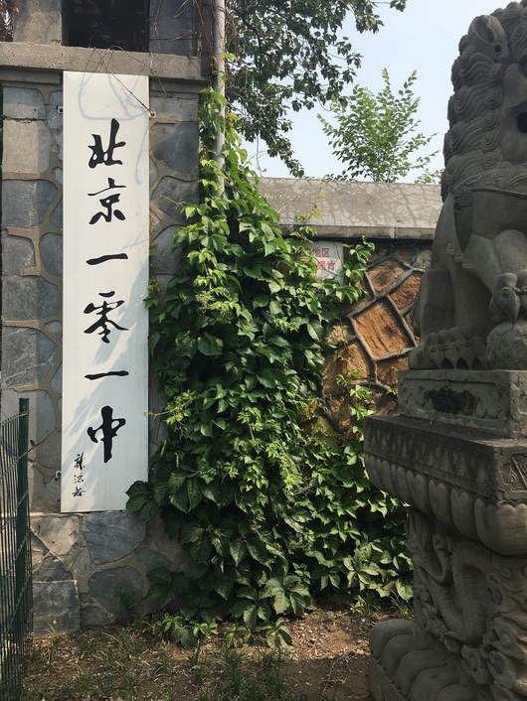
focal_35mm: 29
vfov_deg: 61.6
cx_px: 264
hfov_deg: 48.3
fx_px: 588
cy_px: 350
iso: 25
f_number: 2.2
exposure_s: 1/974
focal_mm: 4.15
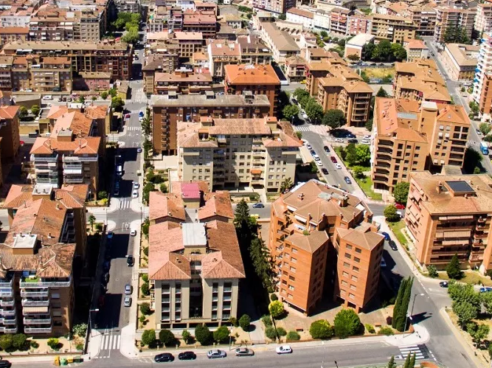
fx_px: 511
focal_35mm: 36
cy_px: 70
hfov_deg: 51.3
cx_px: 215
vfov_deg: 38.0
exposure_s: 1/1900
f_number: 2.8
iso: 100
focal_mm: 3.61
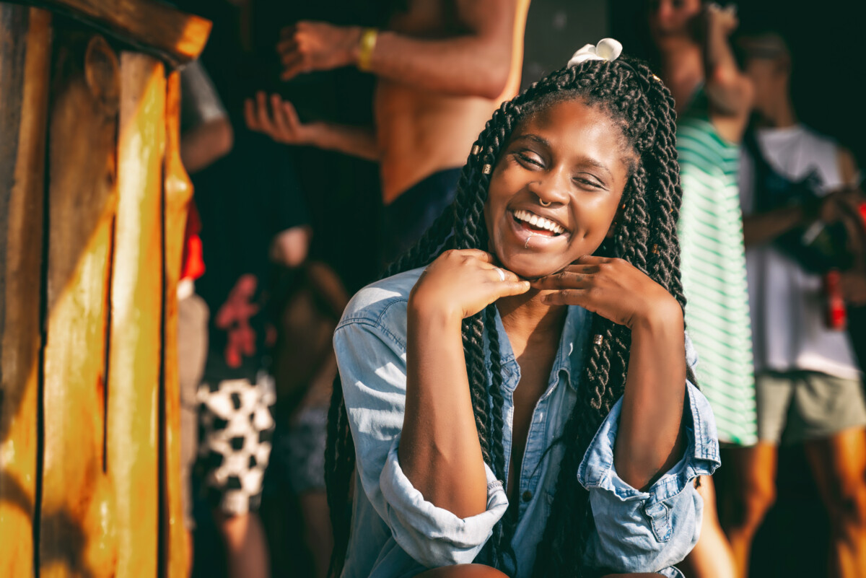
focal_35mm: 112
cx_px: 433
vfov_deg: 12.2
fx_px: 2695
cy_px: 289
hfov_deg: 18.3
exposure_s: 1/1600
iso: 250
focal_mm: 75
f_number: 3.2
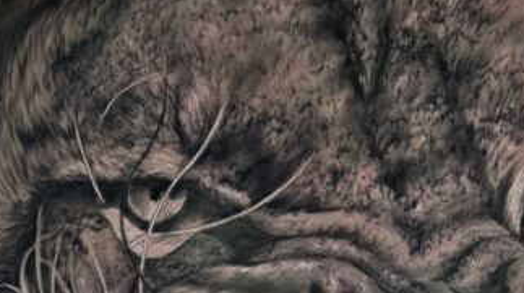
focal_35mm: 83
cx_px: 378
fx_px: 1152
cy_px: 423
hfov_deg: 25.4
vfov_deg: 13.8
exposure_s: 1/60
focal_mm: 6.76
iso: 320
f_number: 1.78
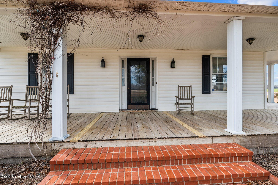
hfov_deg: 90.0
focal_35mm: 18
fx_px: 139
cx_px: 139
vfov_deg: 67.3
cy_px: 92
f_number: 8
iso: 250
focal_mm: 18
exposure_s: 1/160
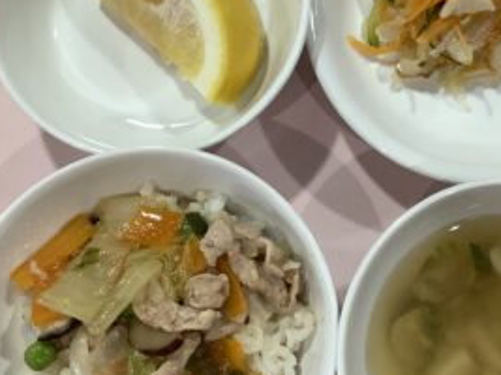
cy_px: 183
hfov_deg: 33.0
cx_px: 328
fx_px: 839
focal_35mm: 58
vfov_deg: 25.2
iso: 100
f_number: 2.4
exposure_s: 1/50
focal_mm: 3.3
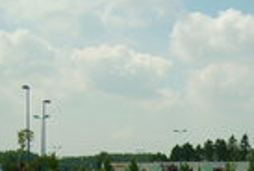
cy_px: 227
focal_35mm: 106
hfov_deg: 18.6
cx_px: 271
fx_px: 750
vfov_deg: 12.5
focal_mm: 5.95
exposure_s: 1/706
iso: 50
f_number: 5.8
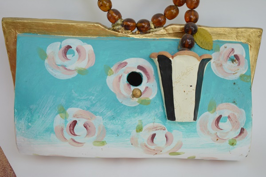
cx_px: 133
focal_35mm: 69
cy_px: 88
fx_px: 510
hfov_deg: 29.2
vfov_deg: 19.7
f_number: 6.3
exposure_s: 1/160
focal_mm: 46
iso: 200
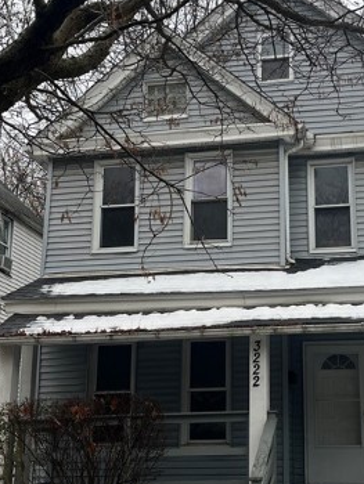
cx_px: 249
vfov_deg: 33.7
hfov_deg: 25.5
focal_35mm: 57
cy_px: 281
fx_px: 798
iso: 50
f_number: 1.6
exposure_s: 1/489
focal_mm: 5.1
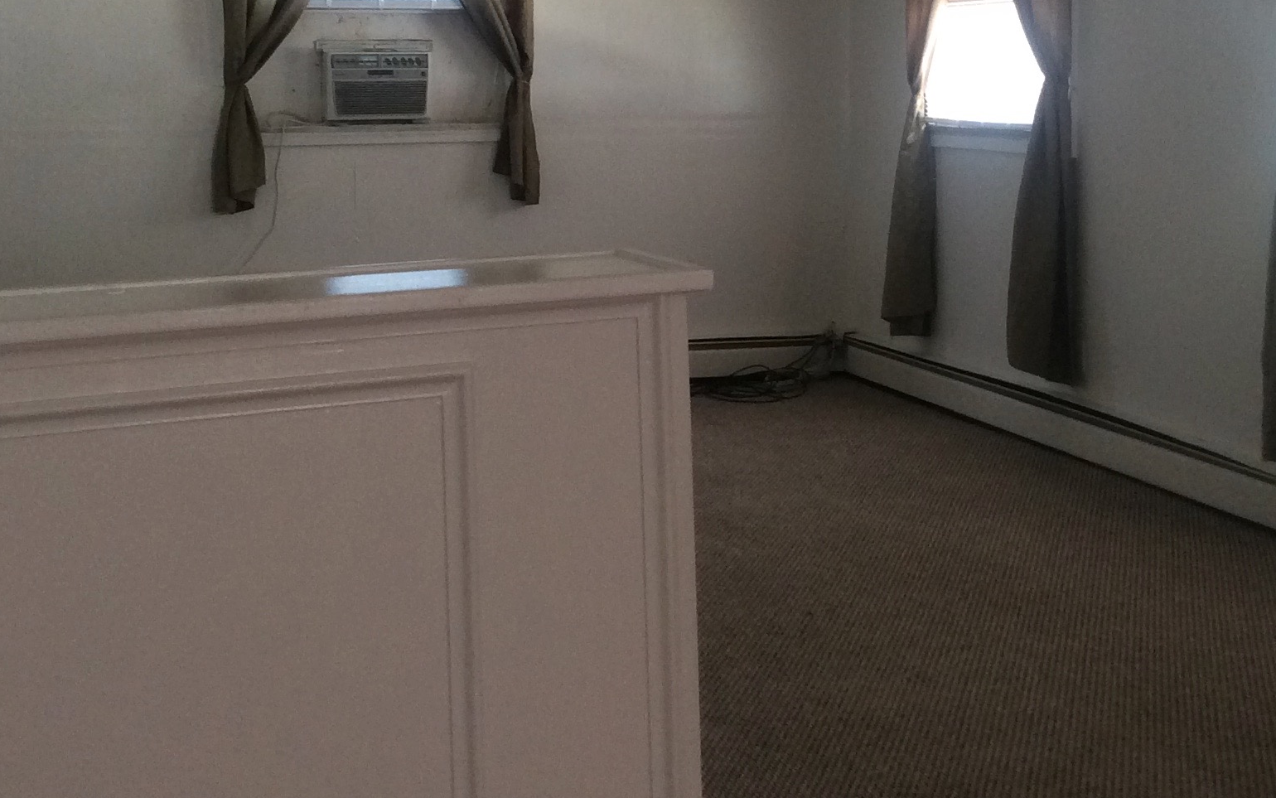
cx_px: 711
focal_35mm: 57
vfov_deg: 22.3
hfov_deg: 35.6
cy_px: 118
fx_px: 1982
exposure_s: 1/24
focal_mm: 3.3
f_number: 2.4
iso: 80
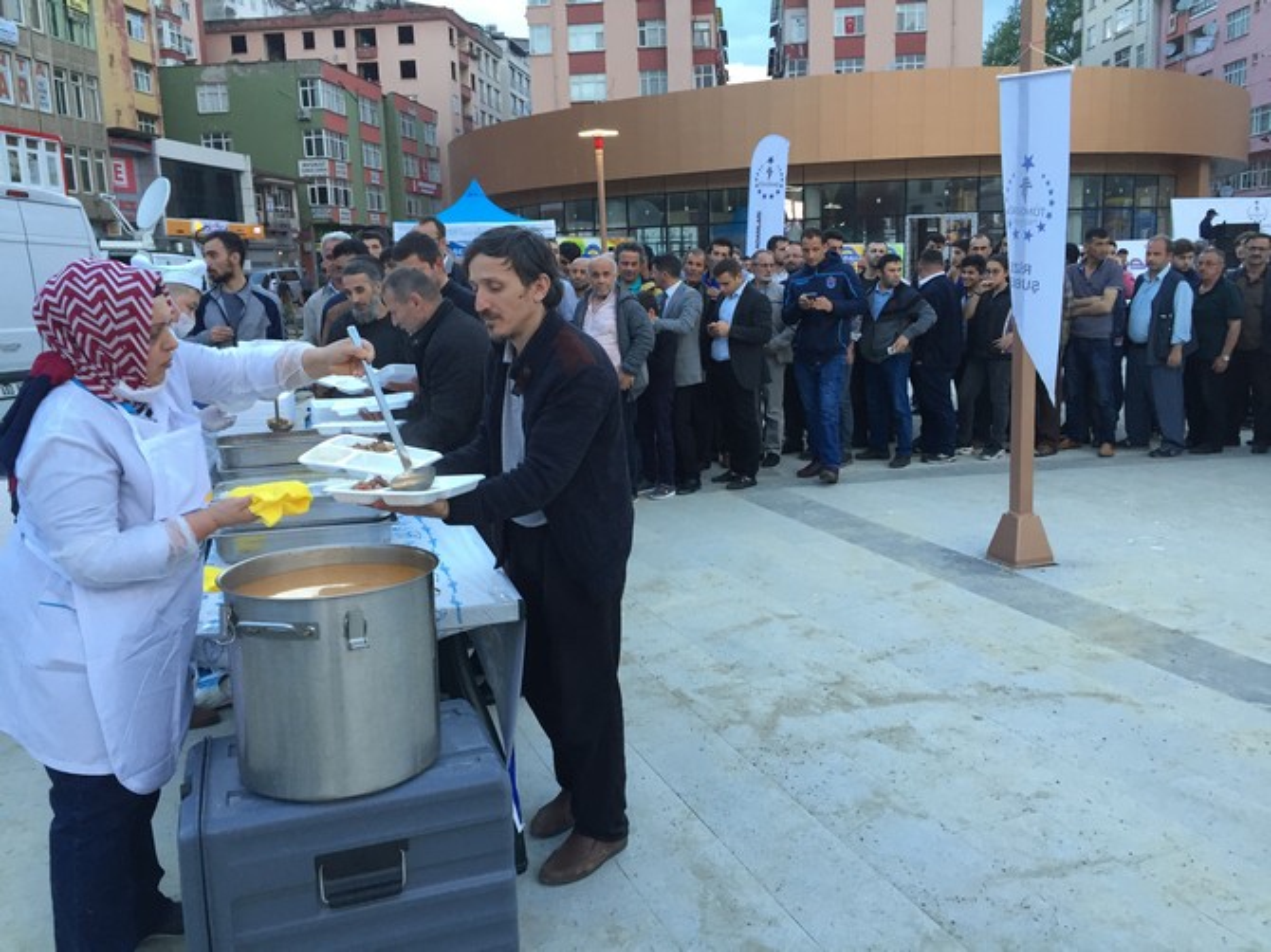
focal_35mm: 29
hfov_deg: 61.7
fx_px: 1064
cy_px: 476
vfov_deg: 48.2
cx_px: 636
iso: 64
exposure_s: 1/33
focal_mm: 4.15
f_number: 2.2
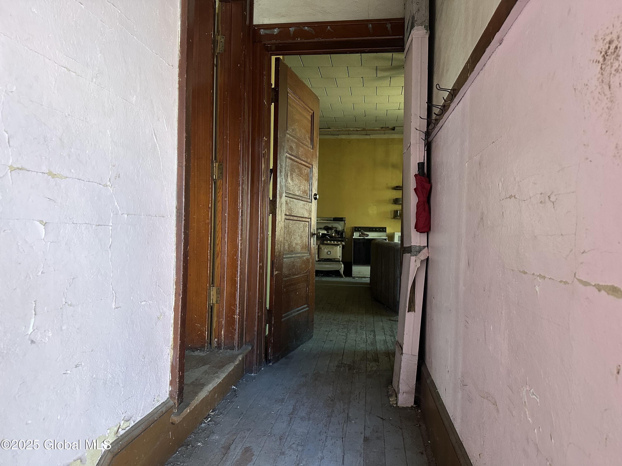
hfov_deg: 71.6
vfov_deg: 56.8
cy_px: 233
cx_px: 311
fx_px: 431
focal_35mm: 24
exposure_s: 1/60
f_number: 1.78
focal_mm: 6.86
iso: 400
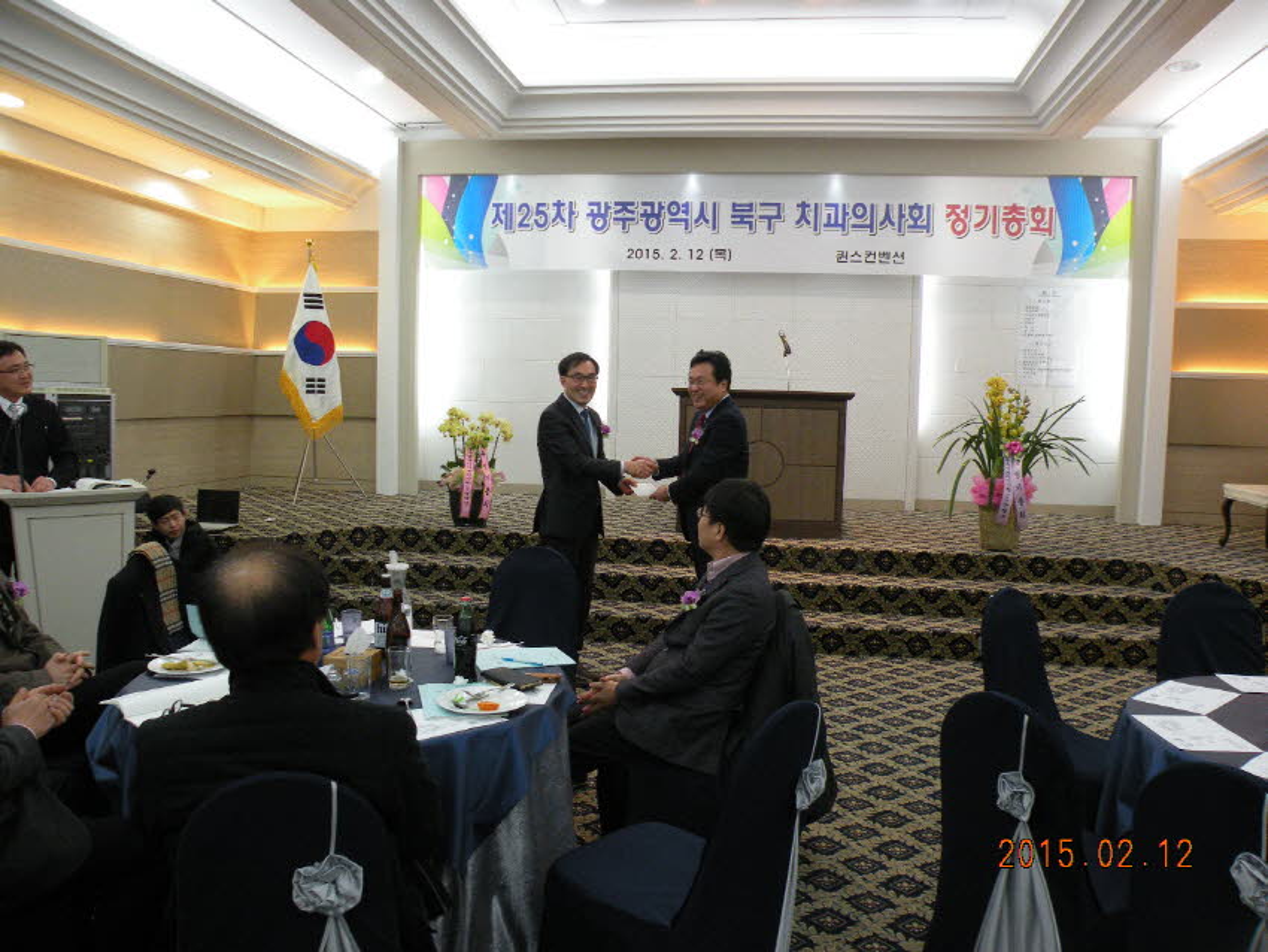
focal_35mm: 27
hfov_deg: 65.3
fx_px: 989
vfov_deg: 51.4
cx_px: 634
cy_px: 476
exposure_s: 1/61.5
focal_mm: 4.7
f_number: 2.8
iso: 247
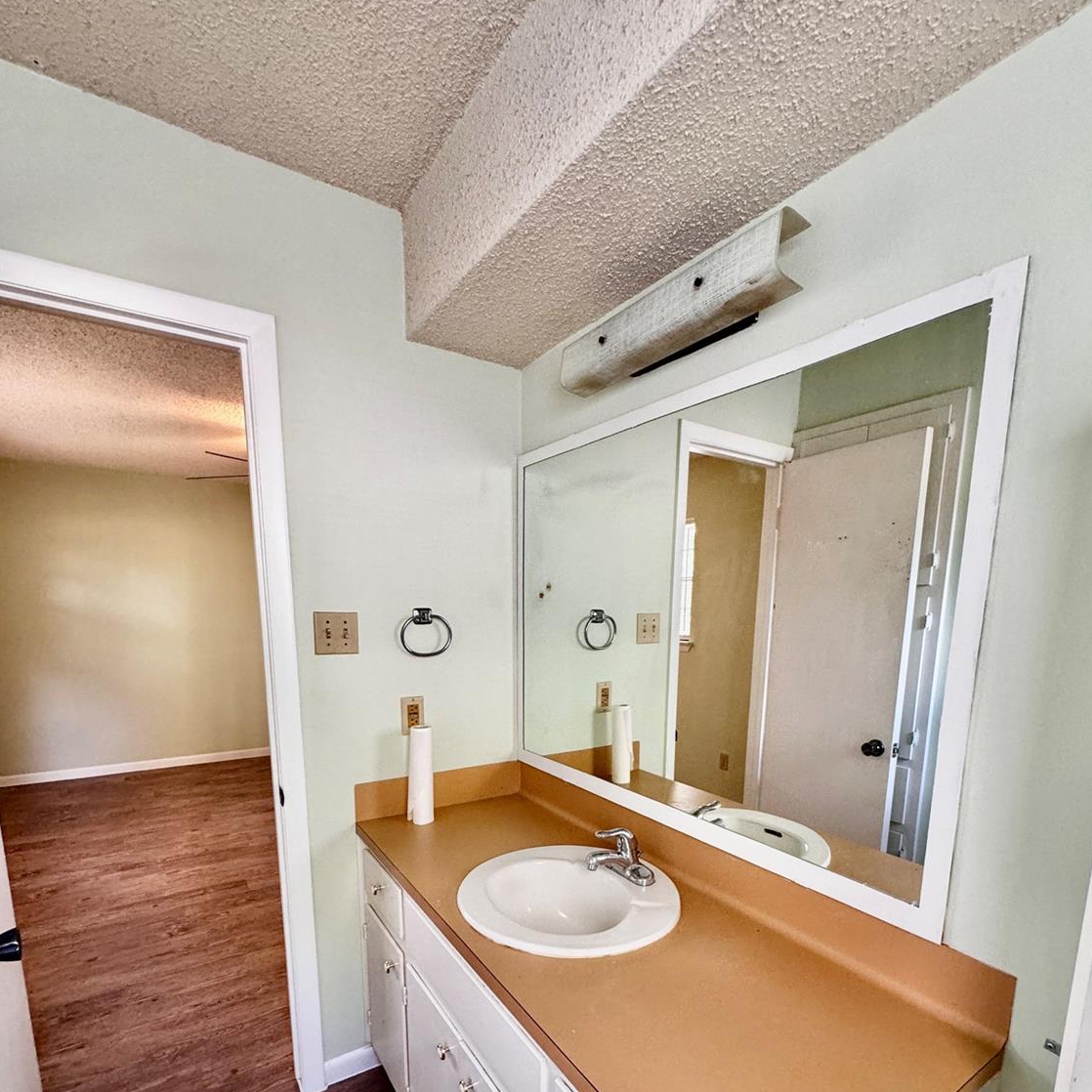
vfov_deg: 81.8
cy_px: 707
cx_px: 558
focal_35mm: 17
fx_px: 607
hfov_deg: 84.0
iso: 250
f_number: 2.2
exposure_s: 1/60
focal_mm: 2.22
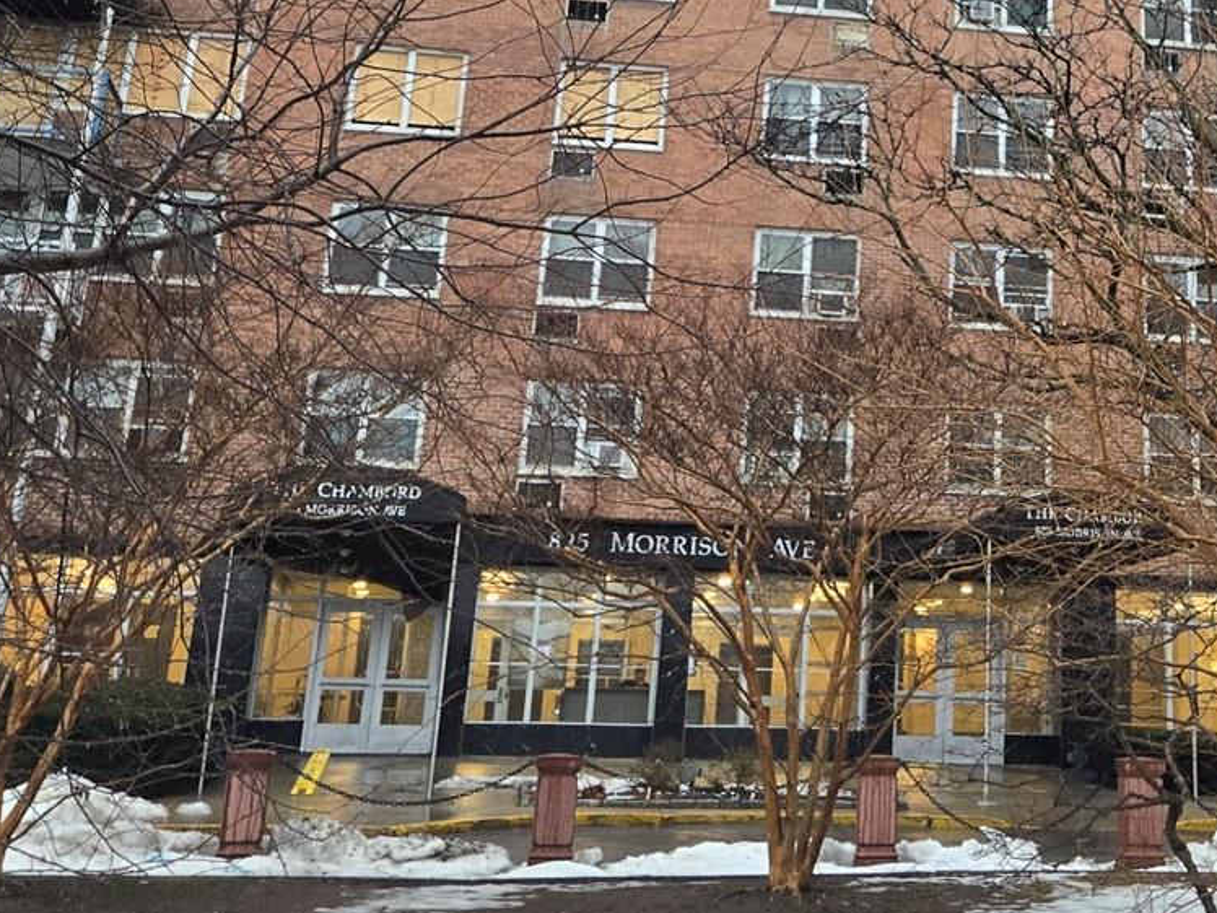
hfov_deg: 29.8
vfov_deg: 21.7
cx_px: 1020
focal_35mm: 63
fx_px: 2215
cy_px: -169
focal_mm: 5.4
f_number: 1.8
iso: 160
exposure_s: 1/180
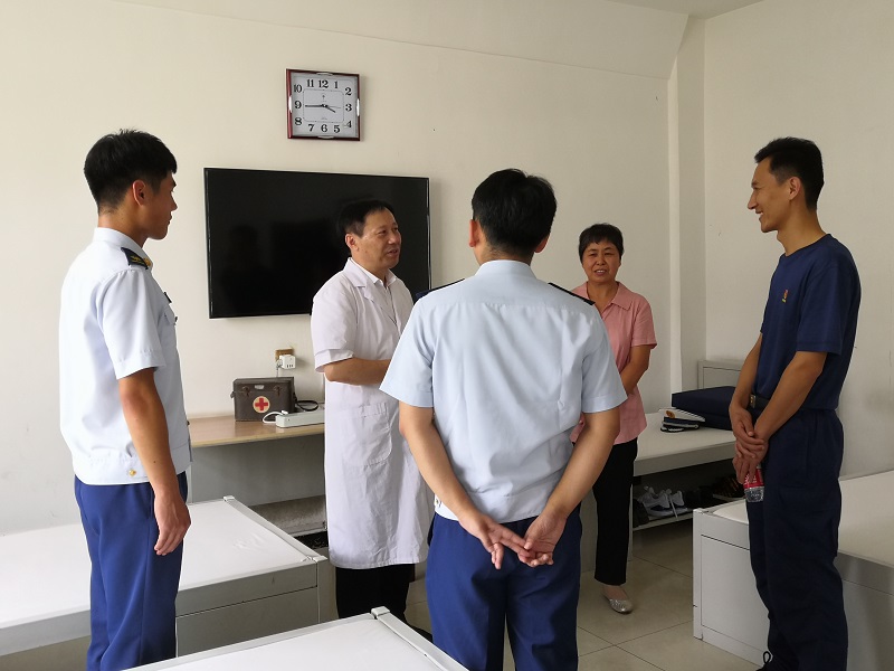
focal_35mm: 31
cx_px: 447
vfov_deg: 45.4
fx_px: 801
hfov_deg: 58.4
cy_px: 336
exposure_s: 1/50
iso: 100
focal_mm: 3.95
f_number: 1.8
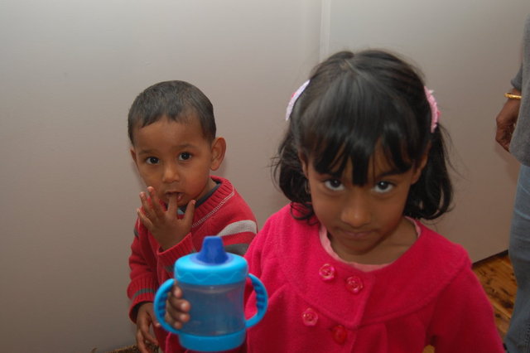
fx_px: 662
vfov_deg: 29.8
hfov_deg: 43.6
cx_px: 265
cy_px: 176
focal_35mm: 45
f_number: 4.2
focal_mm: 30
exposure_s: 1/60
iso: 400
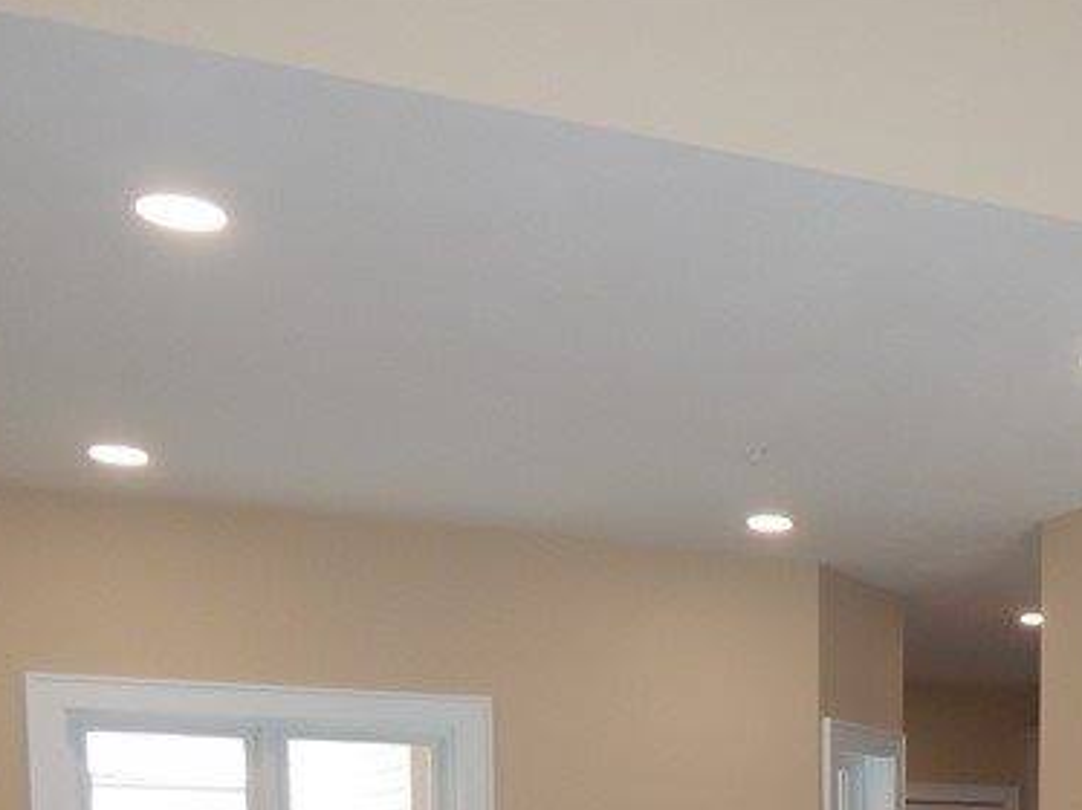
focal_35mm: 63
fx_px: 1968
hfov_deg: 28.2
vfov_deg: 20.9
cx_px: 1163
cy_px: 1091
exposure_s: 1/80
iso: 125
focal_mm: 4
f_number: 3
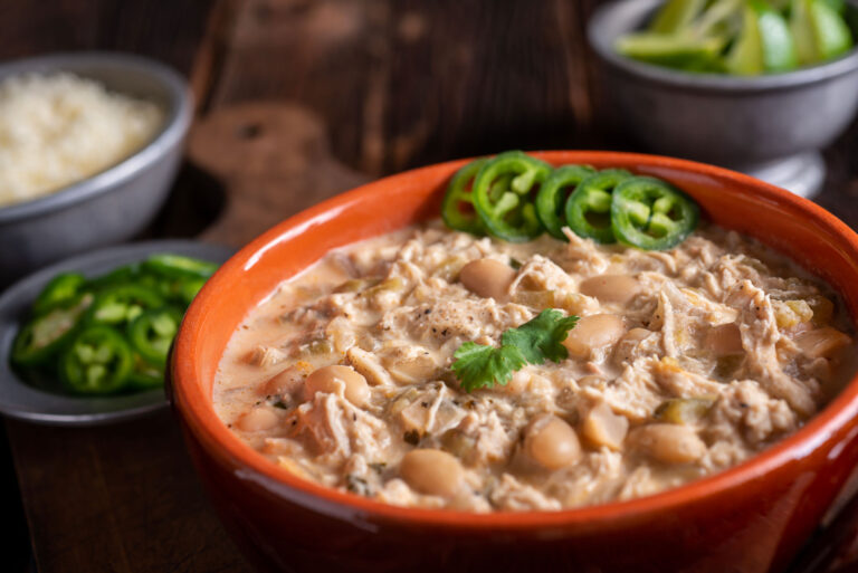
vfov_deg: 22.7
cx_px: 429
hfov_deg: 33.4
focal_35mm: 60
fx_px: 1431
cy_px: 286
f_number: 8
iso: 250
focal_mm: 60
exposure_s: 1/160
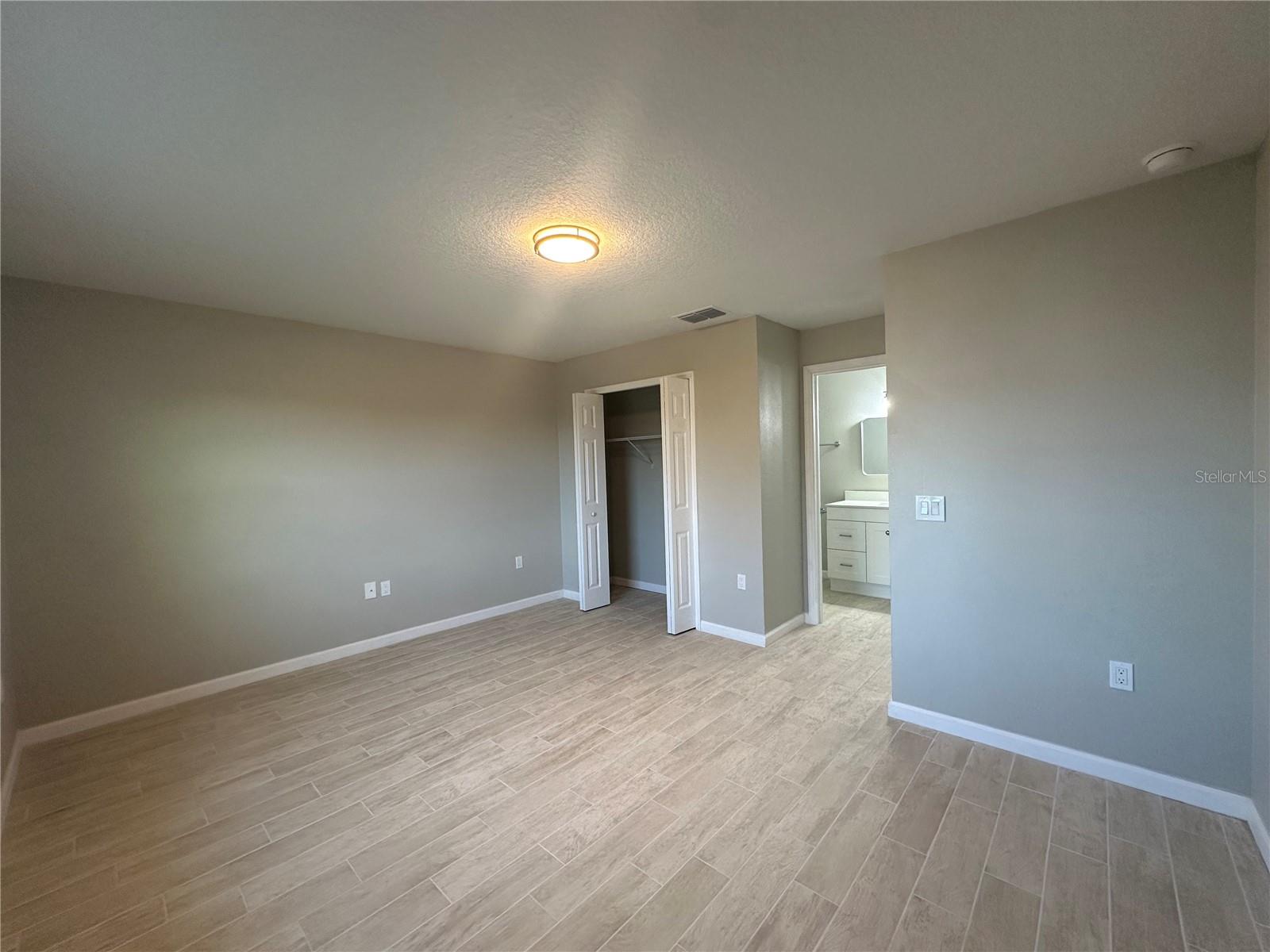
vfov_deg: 85.7
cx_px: 635
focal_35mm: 14
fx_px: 514
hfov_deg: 102.1
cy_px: 476
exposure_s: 1/60
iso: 160
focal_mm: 2.22
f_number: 2.2
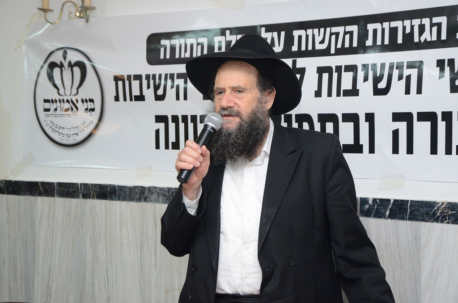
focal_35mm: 72
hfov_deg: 28.1
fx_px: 914
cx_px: 229
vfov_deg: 18.8
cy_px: 152
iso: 1600
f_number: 5.6
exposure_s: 1/100
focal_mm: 48
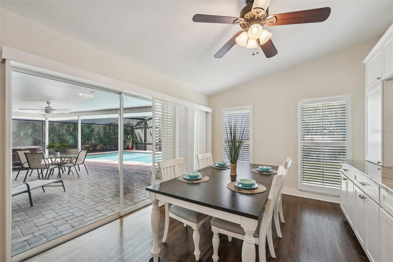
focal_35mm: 14
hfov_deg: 104.3
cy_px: 131
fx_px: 153
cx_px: 196
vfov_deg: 81.2
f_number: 8
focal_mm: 14
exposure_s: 1/40
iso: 400
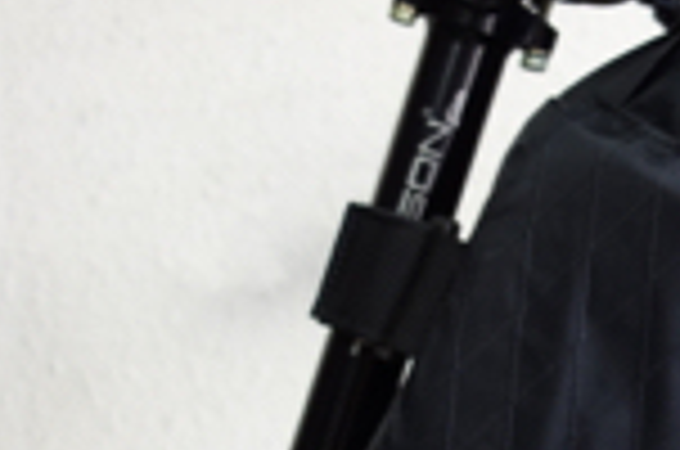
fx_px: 1753
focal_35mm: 93
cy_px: 340
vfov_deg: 14.6
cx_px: 630
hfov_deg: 21.4
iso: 125
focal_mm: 10.4
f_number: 1.8
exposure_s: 1/20
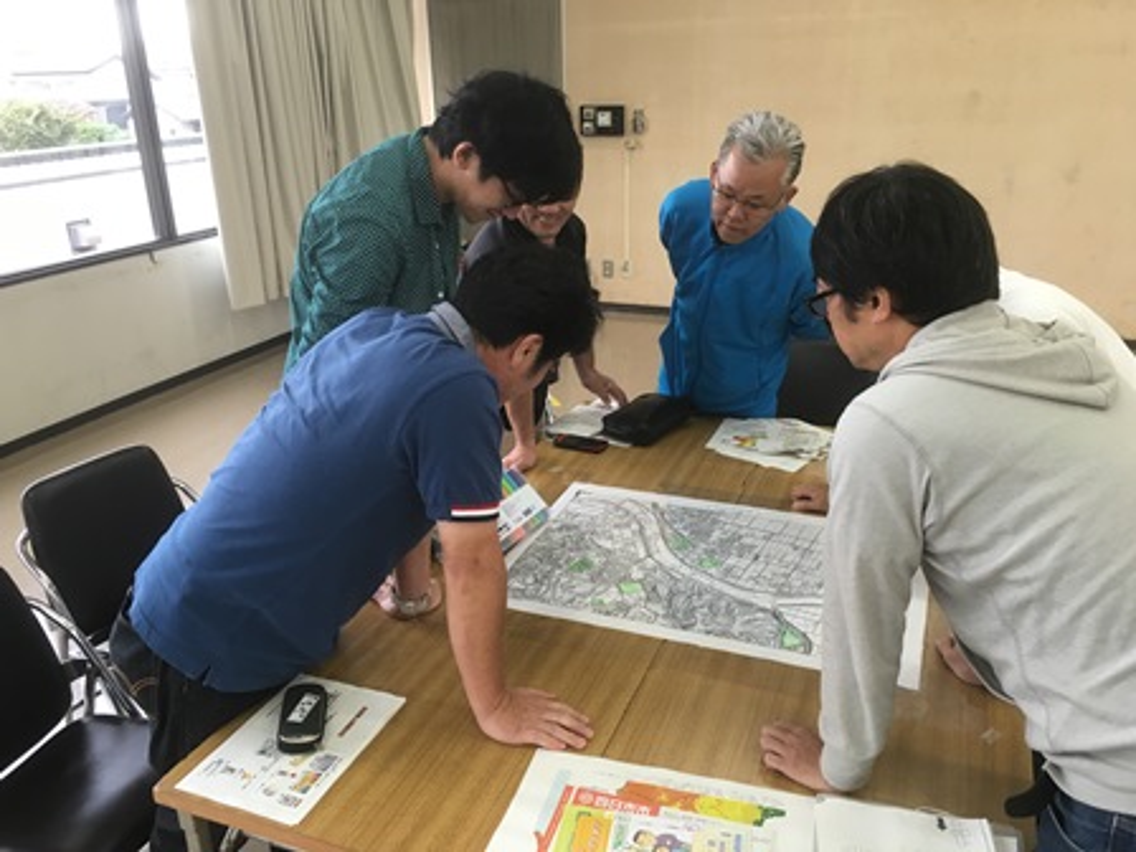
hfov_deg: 61.7
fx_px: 952
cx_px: 568
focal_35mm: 29
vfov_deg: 48.2
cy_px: 426
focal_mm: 4.15
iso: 40
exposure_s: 1/30
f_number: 2.2
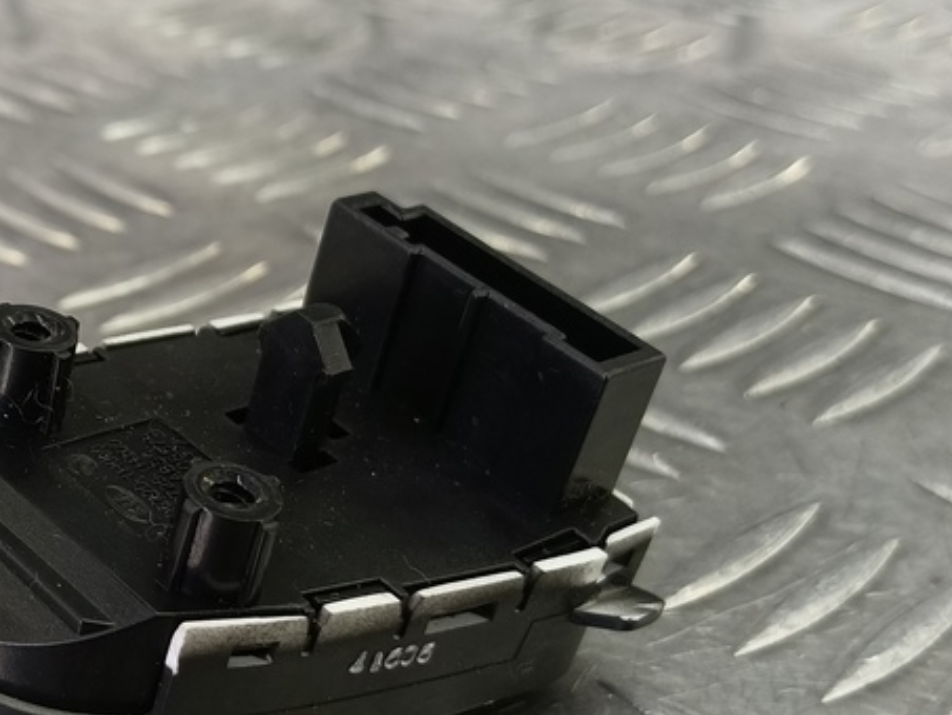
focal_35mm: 52
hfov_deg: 35.3
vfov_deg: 27.9
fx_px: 1430
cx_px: 153
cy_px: 473
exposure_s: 1/50
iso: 135
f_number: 1.6
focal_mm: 4.11
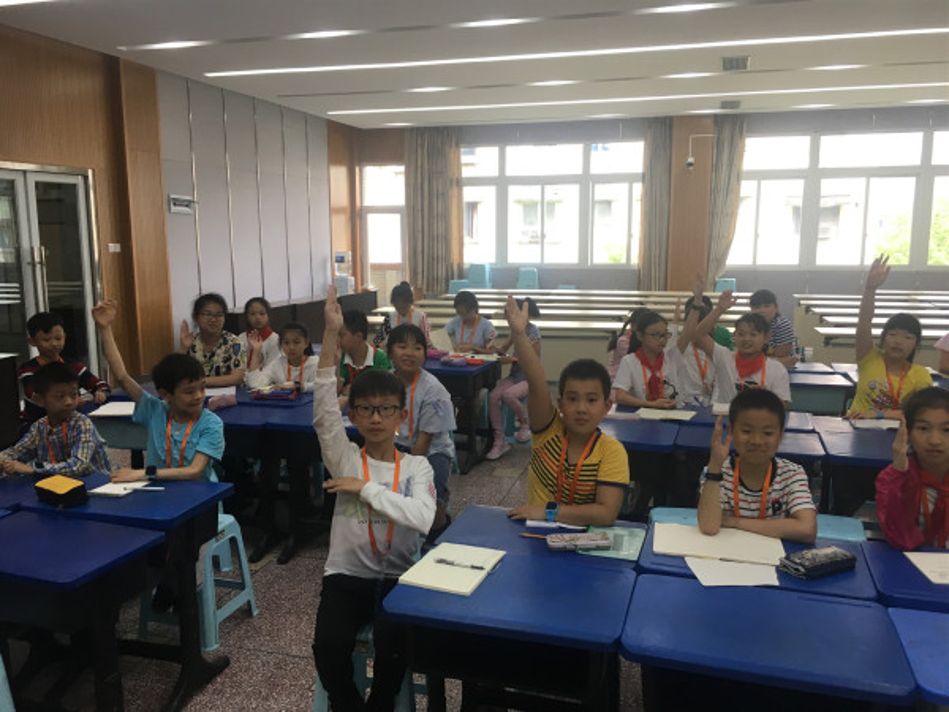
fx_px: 795
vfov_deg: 48.2
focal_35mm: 29
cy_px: 356
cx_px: 474
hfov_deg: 61.7
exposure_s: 1/33
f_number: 2.2
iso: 40
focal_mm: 4.15
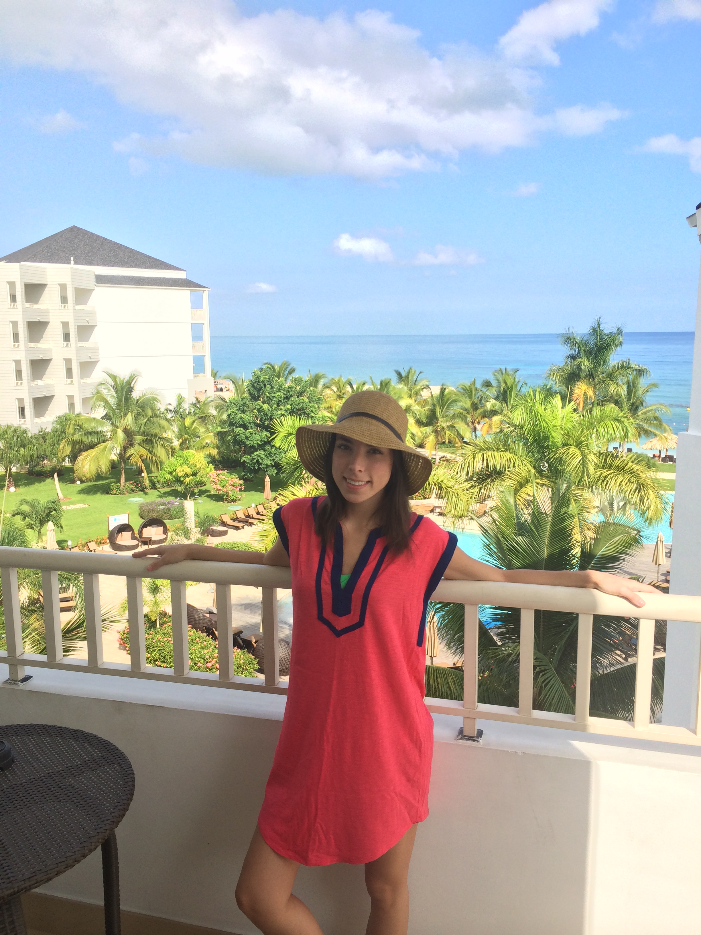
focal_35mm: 30
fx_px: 810
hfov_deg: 46.8
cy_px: 468
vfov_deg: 60.0
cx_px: 350
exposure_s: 1/1026
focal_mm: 4.12
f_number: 2.2
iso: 32
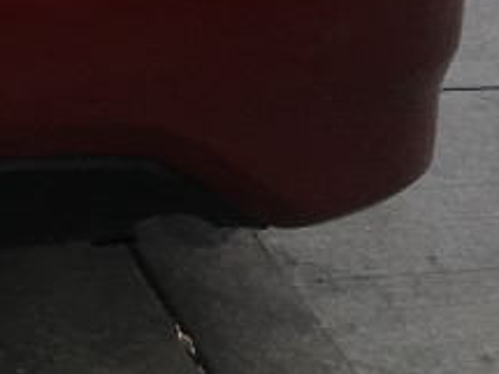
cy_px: -290
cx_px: -392
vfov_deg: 10.2
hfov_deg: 13.0
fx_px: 1988
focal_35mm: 138
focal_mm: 4.15
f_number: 2.2
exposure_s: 1/215
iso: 25
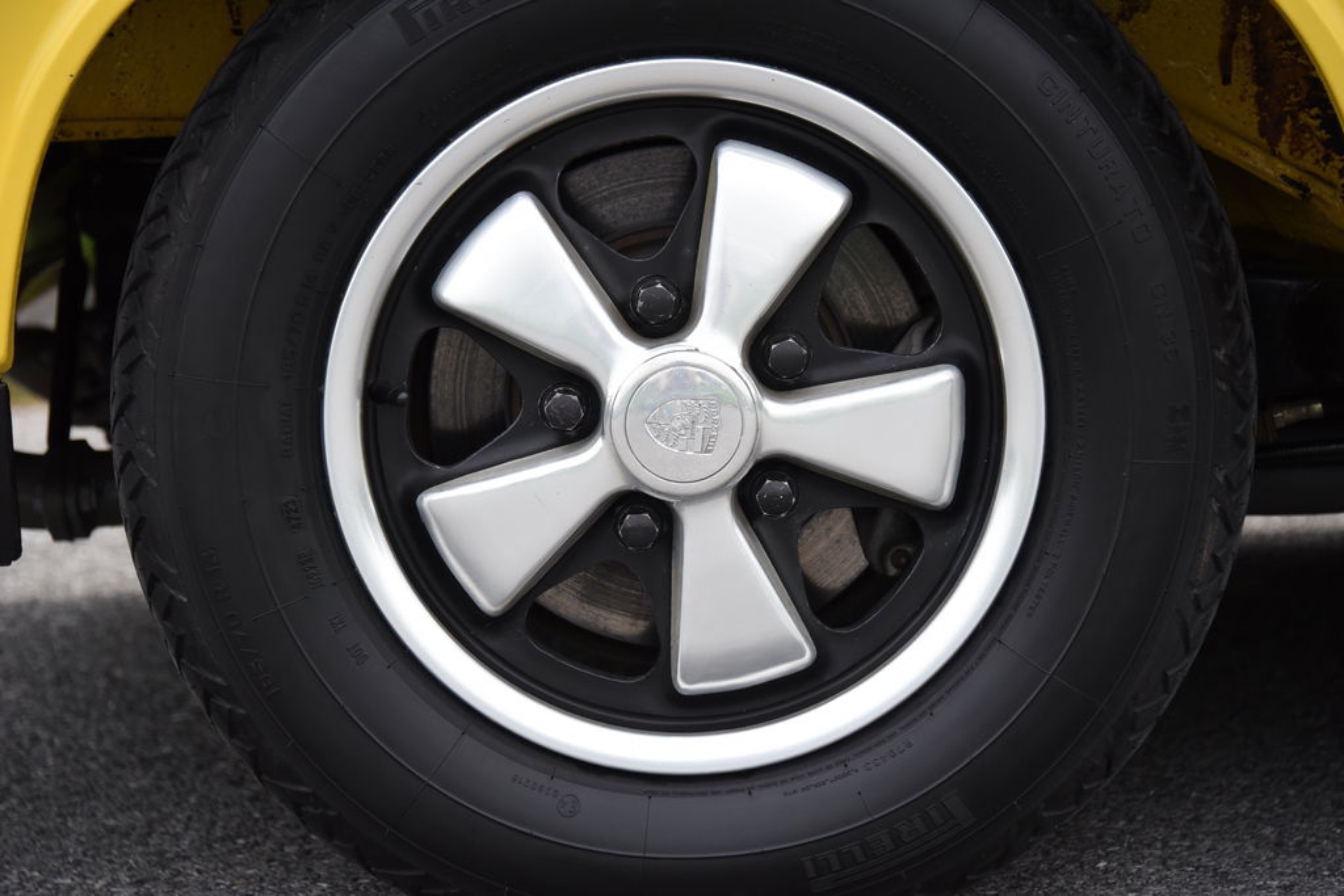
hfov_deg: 15.2
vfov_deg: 10.2
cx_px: 672
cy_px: 448
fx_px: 5040
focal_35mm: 135
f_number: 6.3
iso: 2000
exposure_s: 1/4000
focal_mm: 135
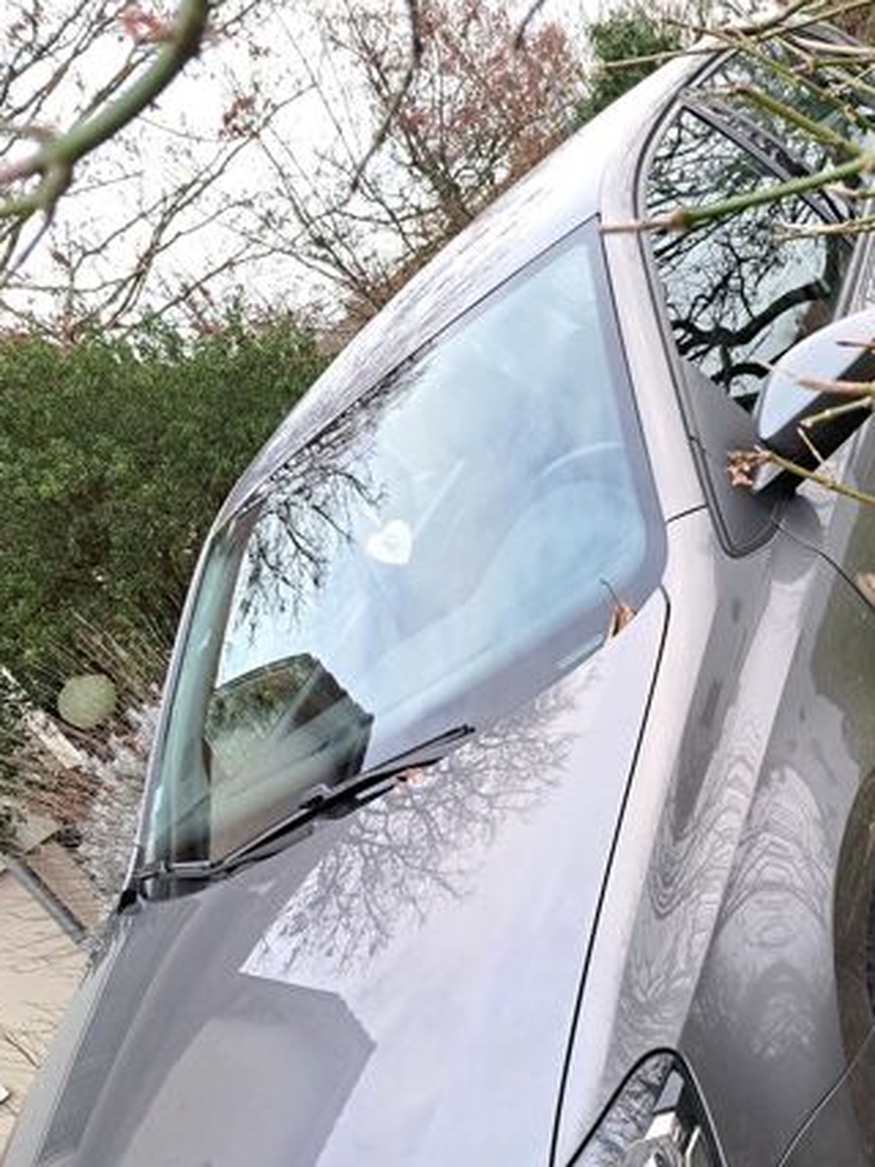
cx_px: 596
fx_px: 1214
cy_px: 825
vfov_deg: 50.0
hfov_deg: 39.1
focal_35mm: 36
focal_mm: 5.23
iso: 50
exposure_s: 1/100
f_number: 1.8
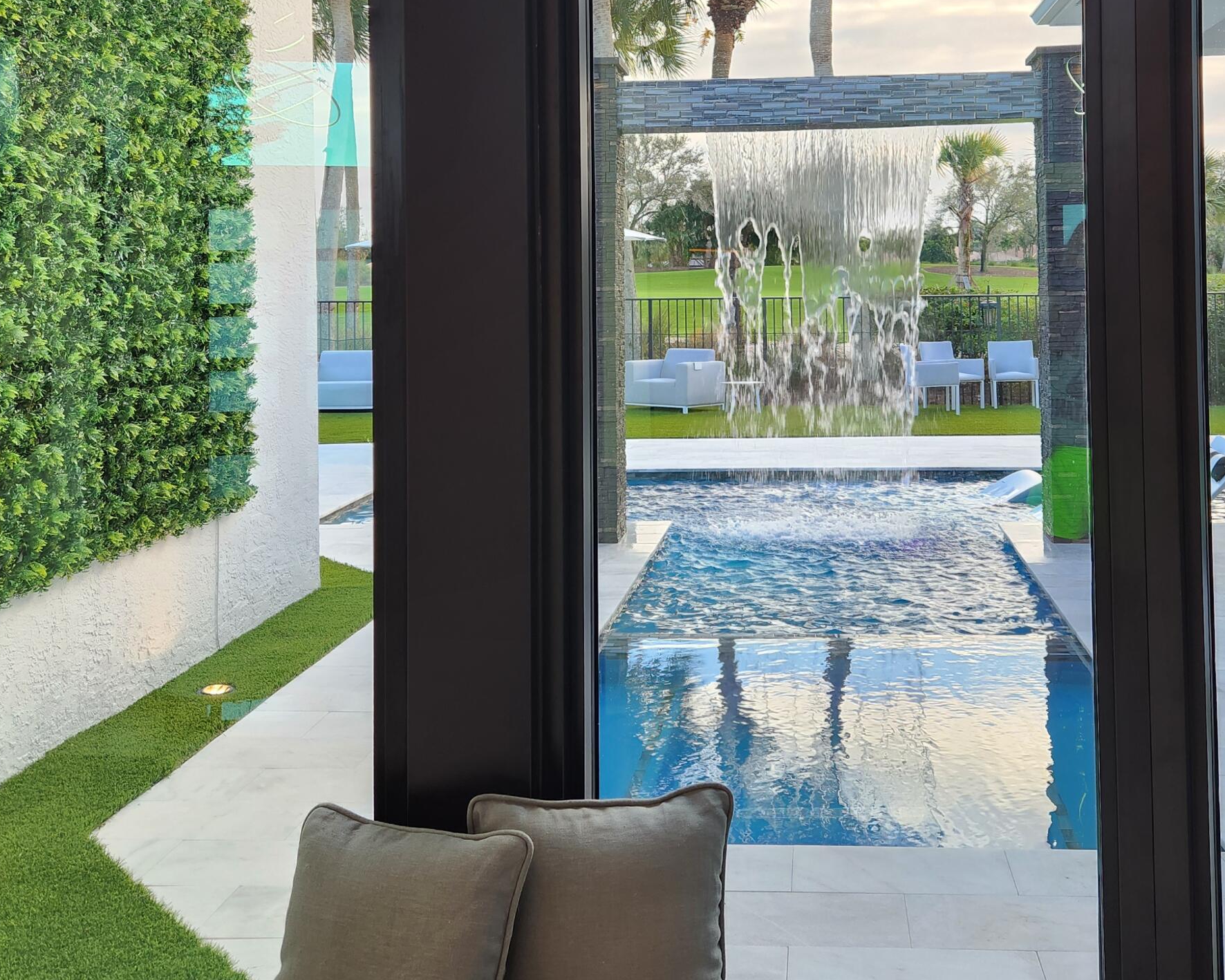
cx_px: 739
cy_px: 265
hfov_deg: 47.6
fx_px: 1378
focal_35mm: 38
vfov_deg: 38.3
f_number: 1.8
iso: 100
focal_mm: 5.4
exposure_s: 1/120
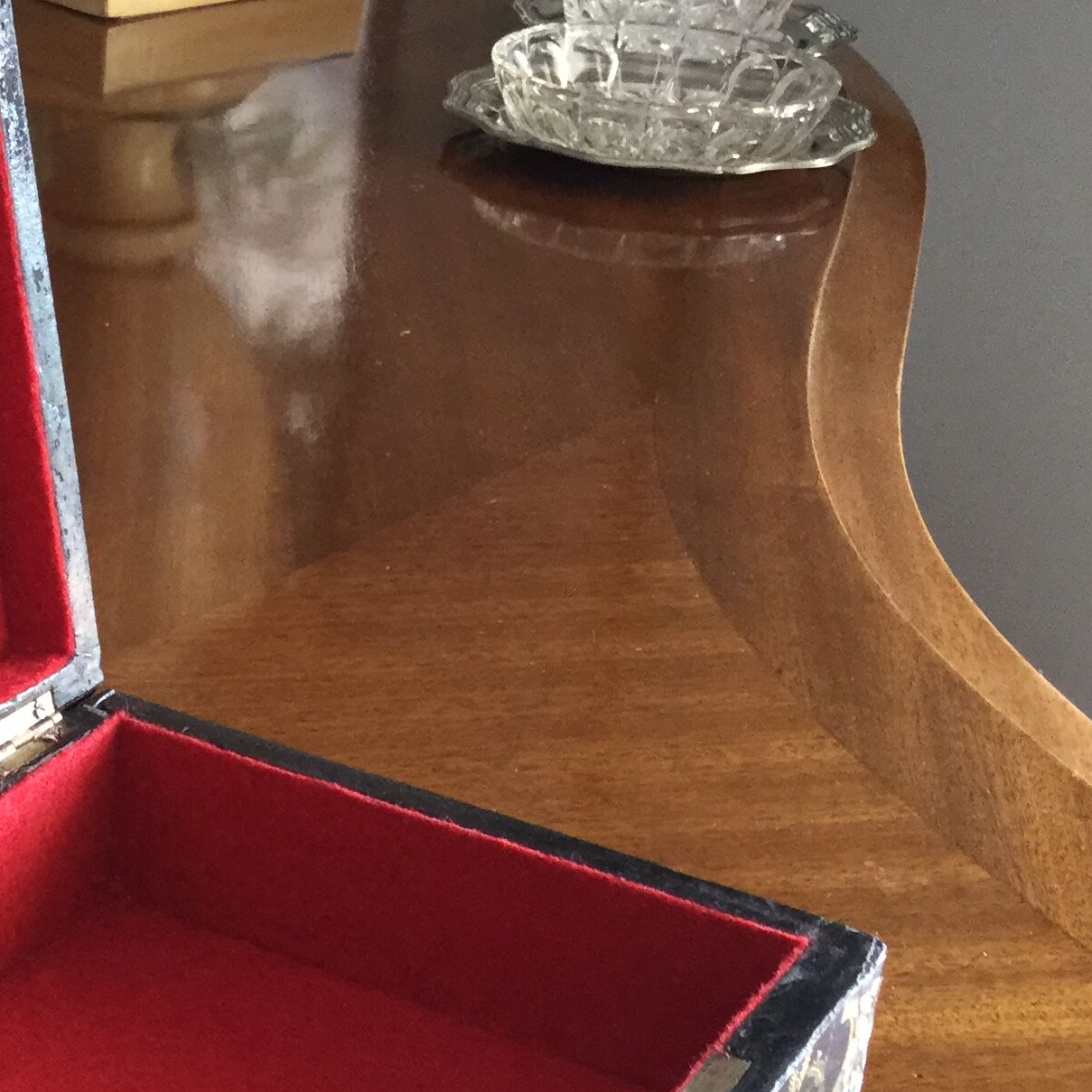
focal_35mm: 74
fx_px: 2641
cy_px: 772
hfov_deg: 22.5
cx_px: 23
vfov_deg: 23.2
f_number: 2.4
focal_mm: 3.3
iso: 100
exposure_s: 1/33
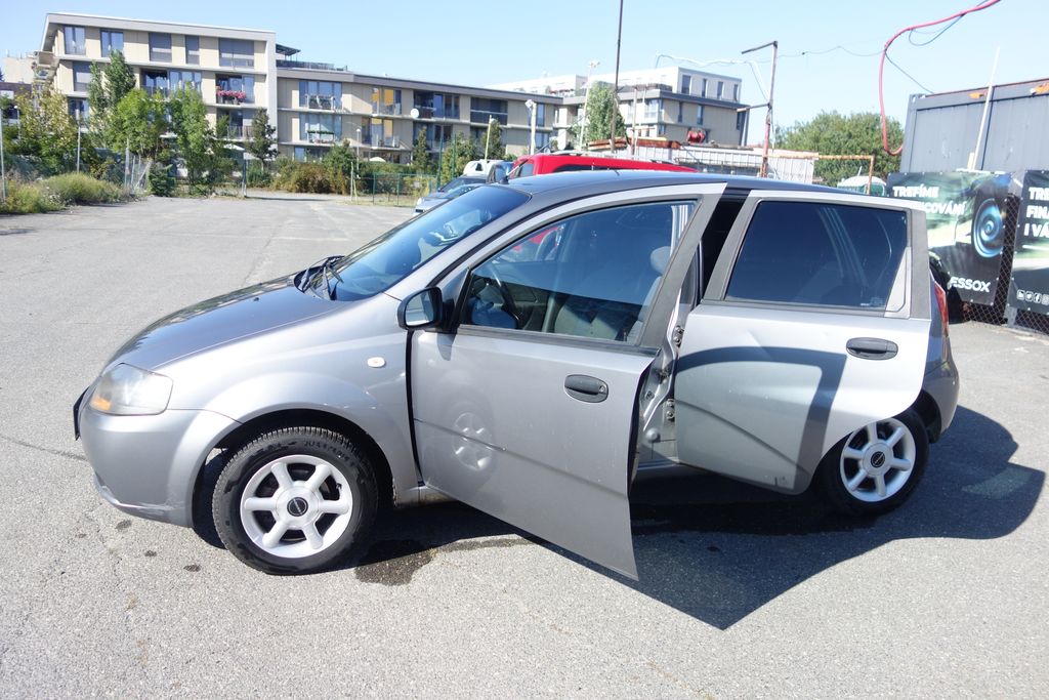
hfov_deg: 65.5
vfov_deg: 46.4
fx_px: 816
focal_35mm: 28
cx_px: 524
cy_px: 350
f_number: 1.8
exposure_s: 1/2000
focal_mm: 10.4
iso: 125
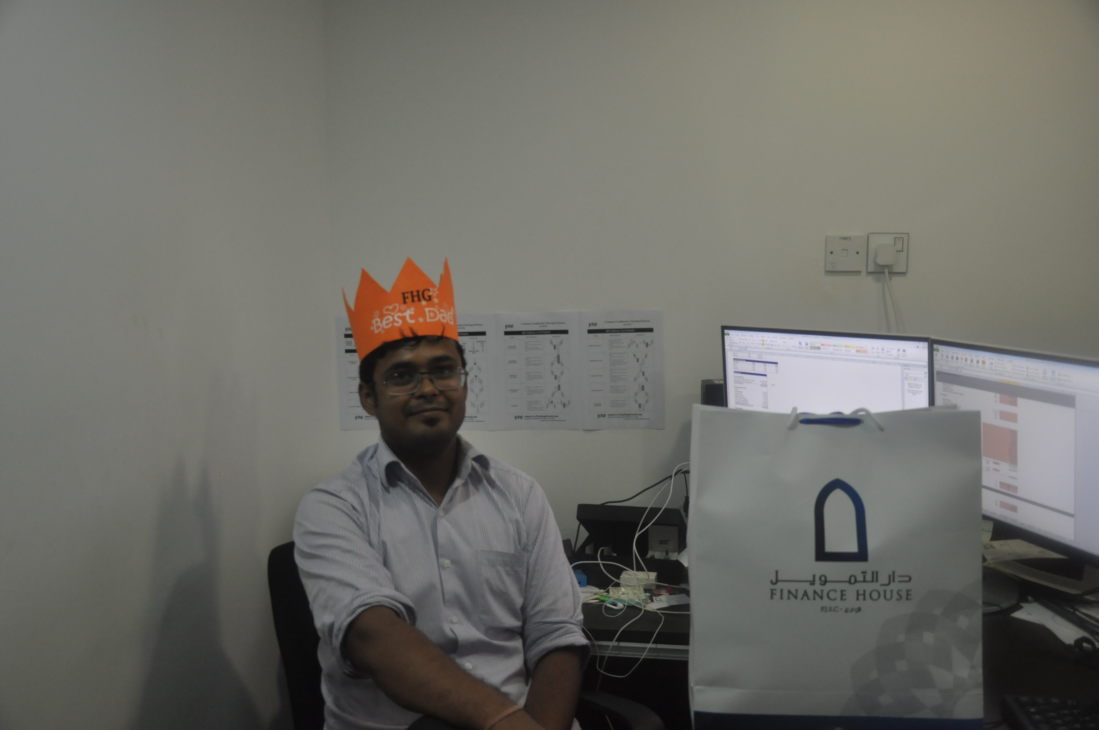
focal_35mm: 32
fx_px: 960
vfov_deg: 41.6
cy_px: 365
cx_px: 550
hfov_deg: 59.6
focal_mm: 21
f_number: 3.8
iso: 800
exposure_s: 1/125
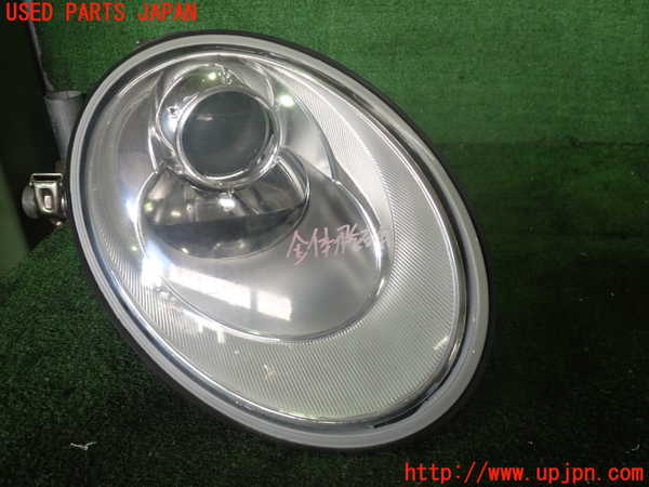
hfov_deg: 60.0
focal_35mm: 30
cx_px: 324
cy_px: 244
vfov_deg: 46.8
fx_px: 562
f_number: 2.3
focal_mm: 5.4
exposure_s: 1/100
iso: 200
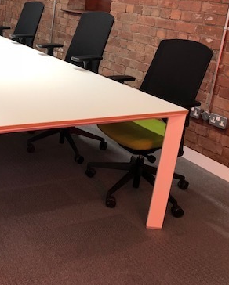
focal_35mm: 48
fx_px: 406
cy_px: 106
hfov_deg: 30.2
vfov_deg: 38.5
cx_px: 27
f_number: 1.8
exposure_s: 1/25
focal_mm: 3.99
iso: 40
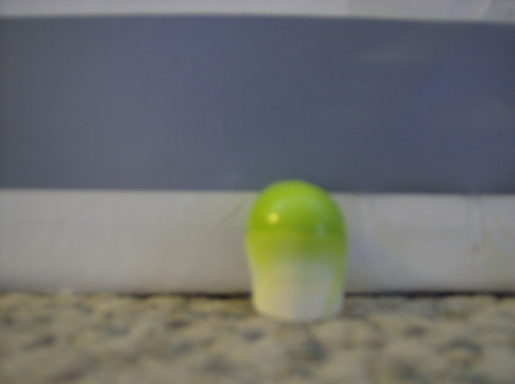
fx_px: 534
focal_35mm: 36
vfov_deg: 39.5
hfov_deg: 51.5
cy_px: 192
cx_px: 258
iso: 200
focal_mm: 6
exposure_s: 1/6.23
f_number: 2.8
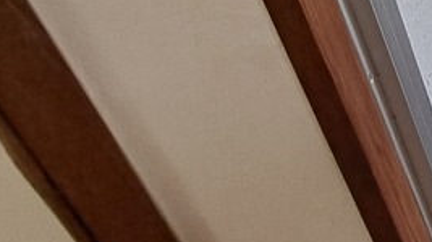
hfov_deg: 24.7
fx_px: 584
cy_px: -186
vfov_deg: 18.6
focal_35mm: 51
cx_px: 720
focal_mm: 1.74
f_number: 2.2
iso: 80
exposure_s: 1/50
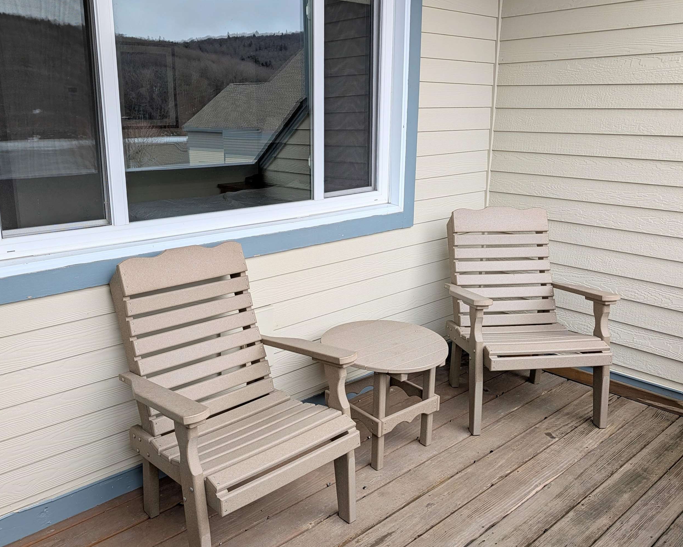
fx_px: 586
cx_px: 297
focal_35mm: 29
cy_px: 251
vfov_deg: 49.9
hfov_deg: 60.2
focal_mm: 6.9
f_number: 1.68
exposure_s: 1/563
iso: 25
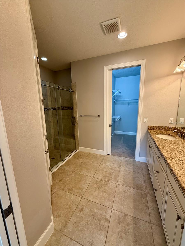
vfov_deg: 102.1
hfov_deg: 85.7
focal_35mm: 14
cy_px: 123
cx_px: 92
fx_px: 100
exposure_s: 1/120
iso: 200
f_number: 2.2
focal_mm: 2.22
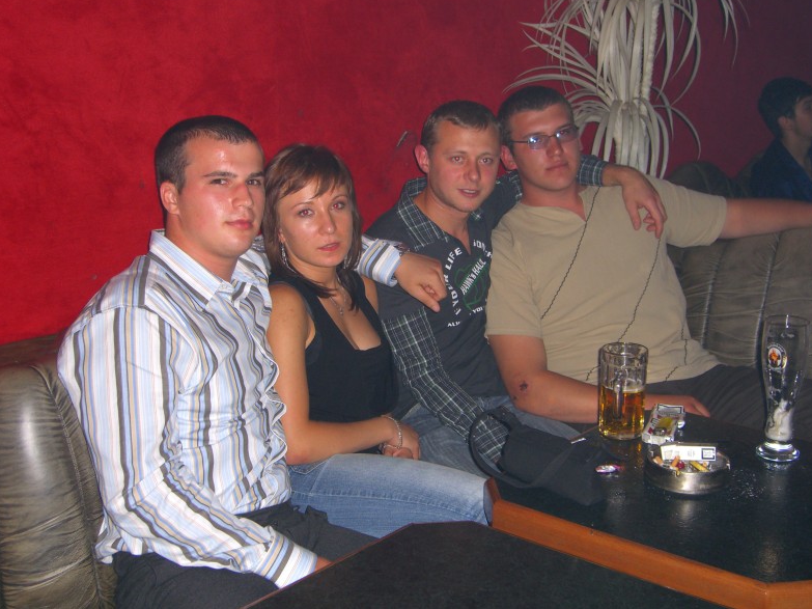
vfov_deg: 30.9
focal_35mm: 47
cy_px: 300
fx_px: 1102
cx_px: 411
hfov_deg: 40.4
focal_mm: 9.5
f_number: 3.1
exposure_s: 1/60
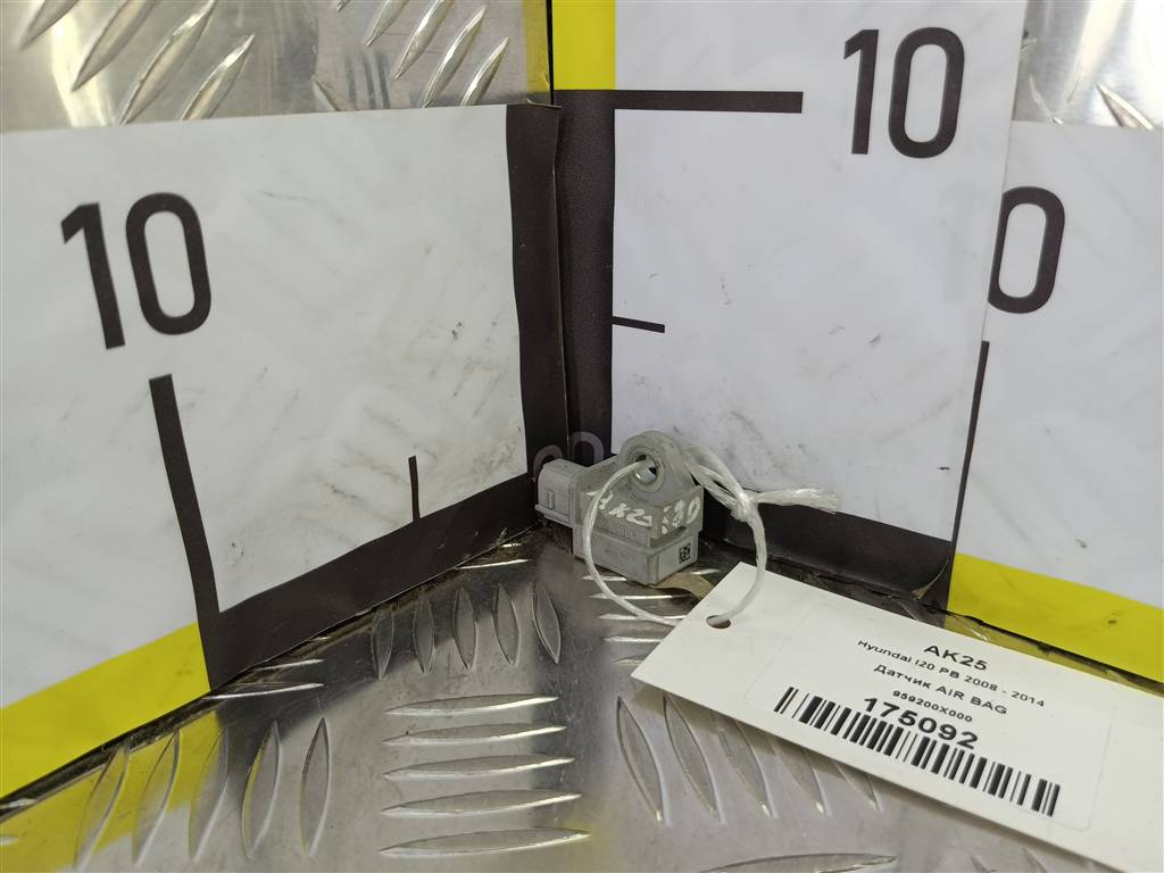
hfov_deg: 65.3
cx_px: 582
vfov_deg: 51.4
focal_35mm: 27
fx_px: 908
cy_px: 436
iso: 104
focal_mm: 4.11
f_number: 1.6
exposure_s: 1/50
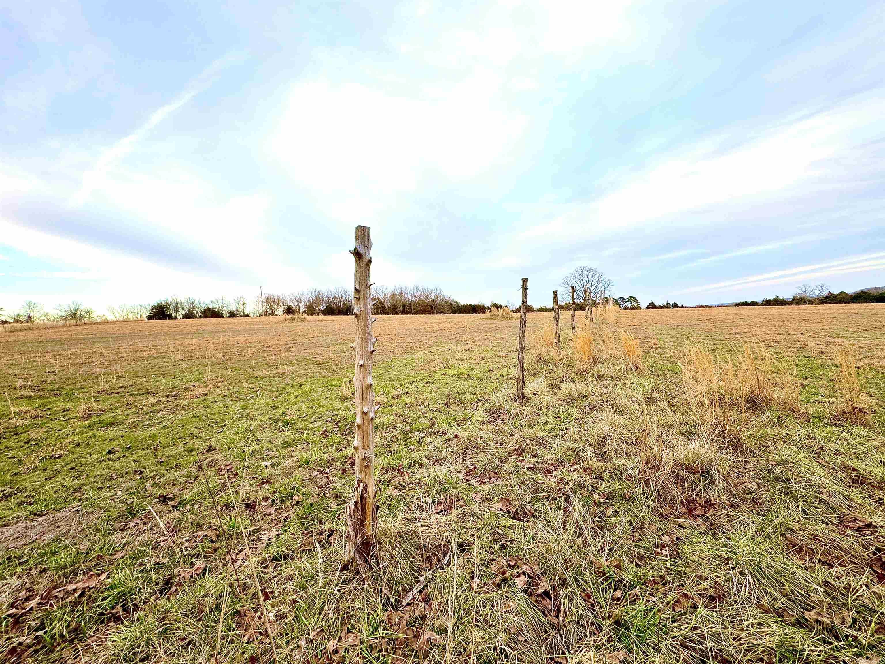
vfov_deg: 85.7
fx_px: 358
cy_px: 332
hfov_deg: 102.1
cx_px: 442
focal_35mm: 14
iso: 50
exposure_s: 1/99
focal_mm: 2.22
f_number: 2.2
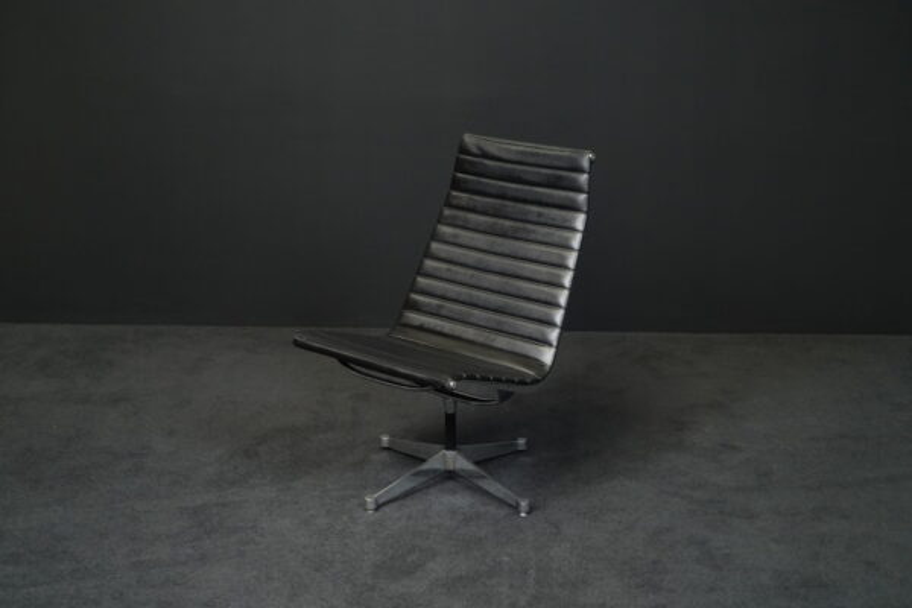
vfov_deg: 27.5
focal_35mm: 49
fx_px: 1241
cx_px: 456
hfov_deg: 40.3
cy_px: 304
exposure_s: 1/200
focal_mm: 49
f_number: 7.1
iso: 5000
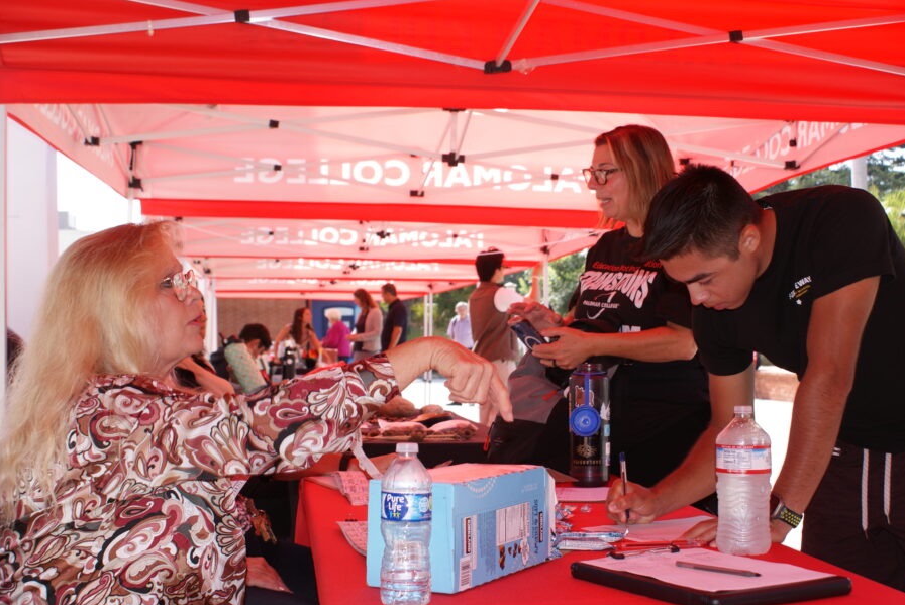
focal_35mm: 48
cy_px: 297
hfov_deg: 41.1
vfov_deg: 28.1
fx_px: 1208
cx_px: 484
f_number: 5.6
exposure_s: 1/100
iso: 100
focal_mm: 28
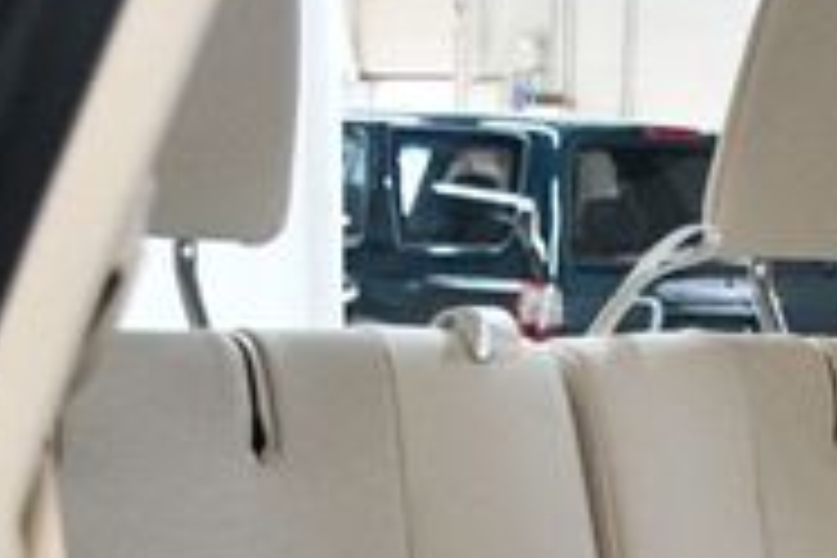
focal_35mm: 117
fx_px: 2720
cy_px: 824
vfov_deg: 11.3
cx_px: 904
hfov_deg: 17.0
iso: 3200
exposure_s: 1/125
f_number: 3.8
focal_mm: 23
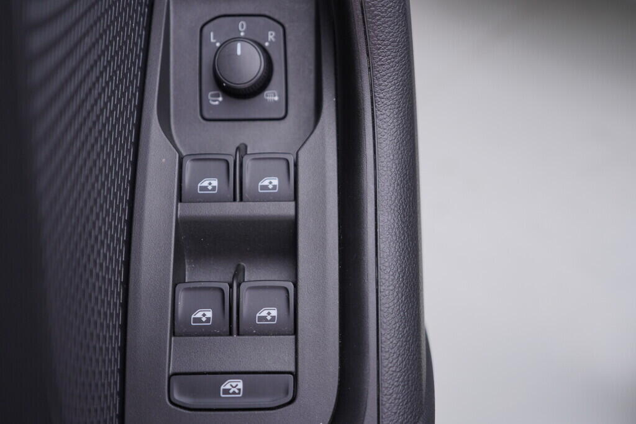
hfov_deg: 53.1
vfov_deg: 36.9
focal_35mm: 36
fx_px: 636
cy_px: 212
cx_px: 318
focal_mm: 24
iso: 125
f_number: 2.8
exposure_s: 1/40
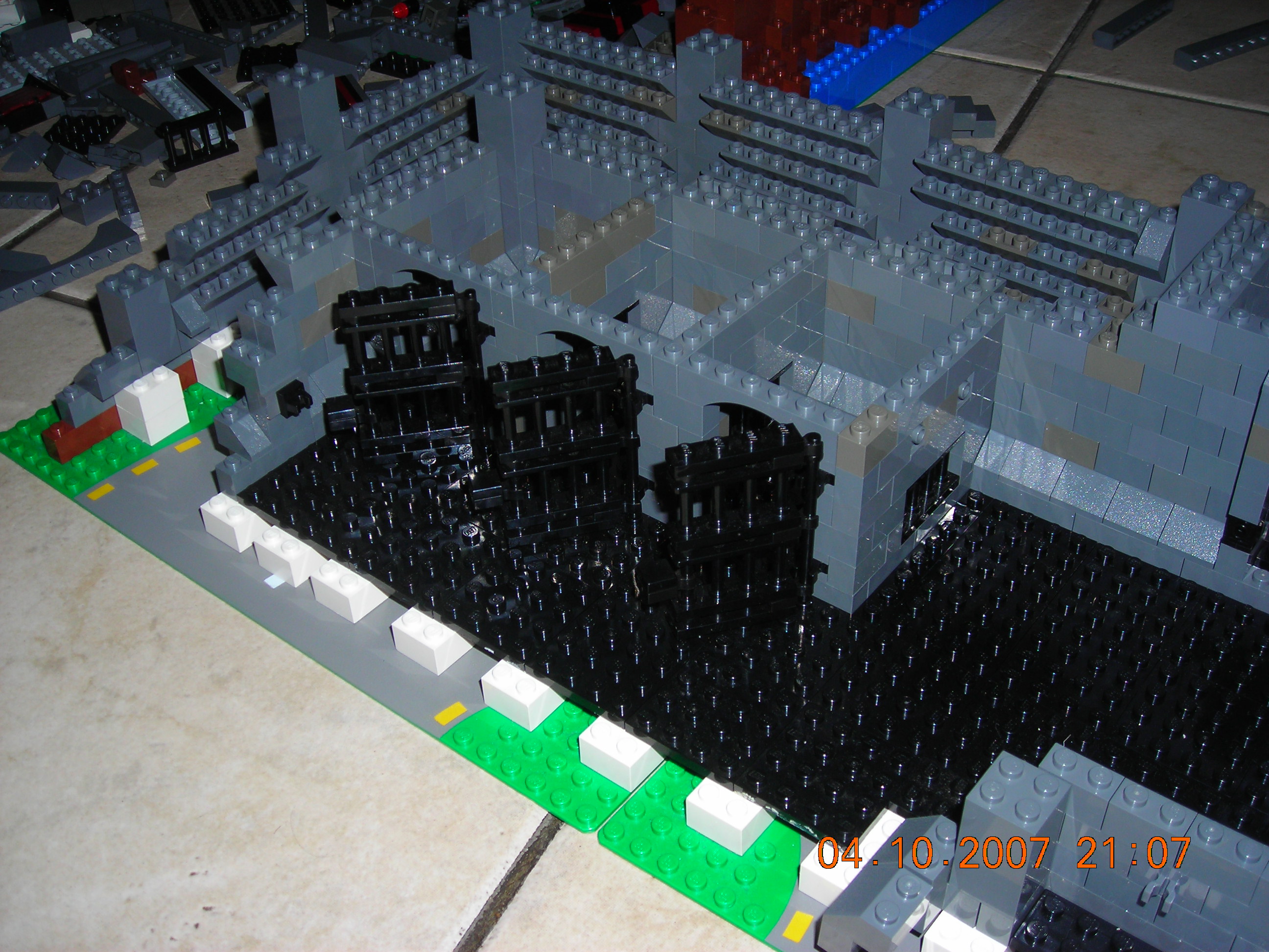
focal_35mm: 41
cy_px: 476
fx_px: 1503
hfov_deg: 45.8
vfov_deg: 35.1
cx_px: 634
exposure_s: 1/60.1
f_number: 3.3
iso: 50
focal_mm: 6.8
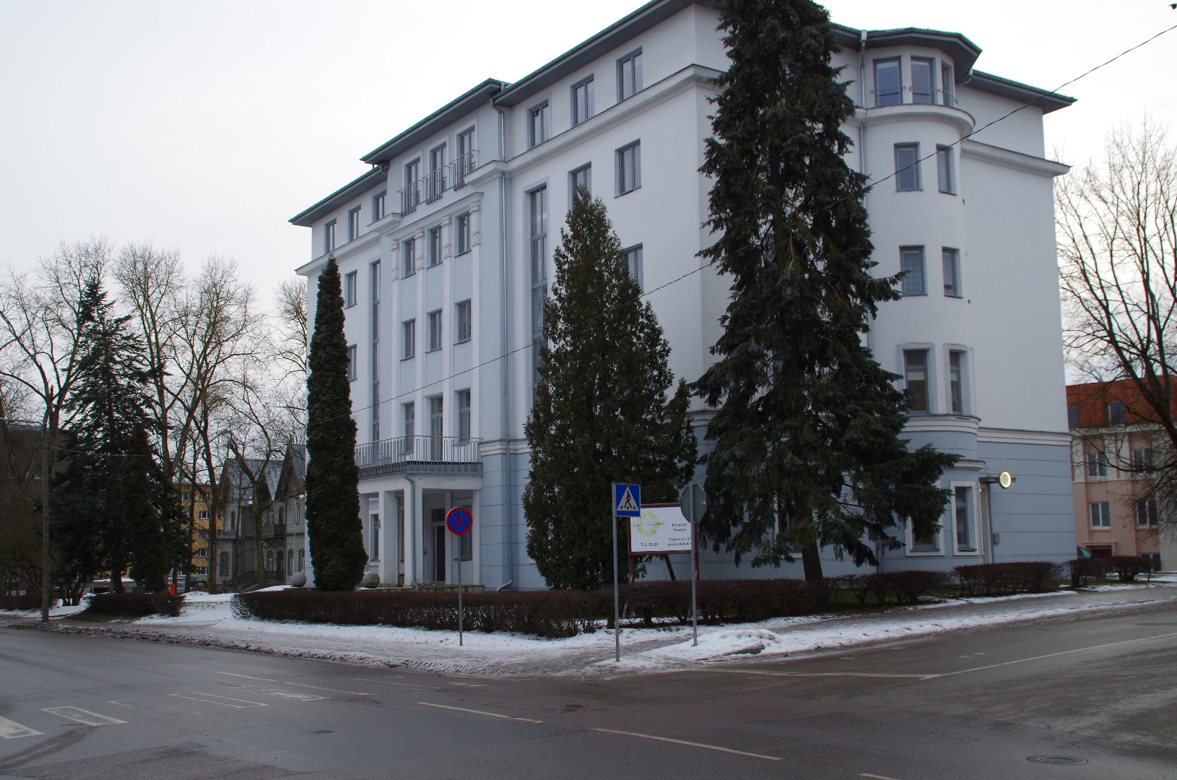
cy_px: 390
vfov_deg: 31.8
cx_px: 588
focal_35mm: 42
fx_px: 1370
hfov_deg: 46.5
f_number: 11
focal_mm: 28
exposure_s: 1/50
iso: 250
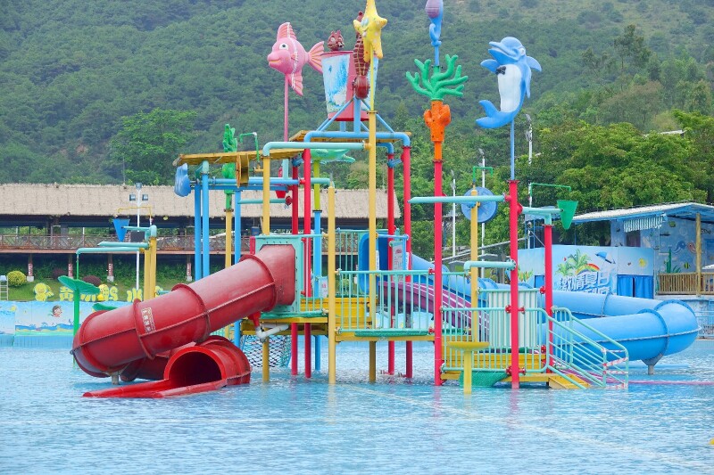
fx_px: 2122
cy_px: 238
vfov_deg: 12.8
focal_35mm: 107
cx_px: 357
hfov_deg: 19.1
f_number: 4
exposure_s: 1/500
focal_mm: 39.42
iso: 100
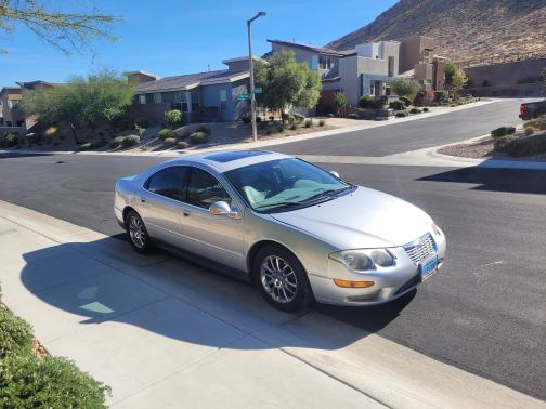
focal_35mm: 26
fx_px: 410
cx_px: 273
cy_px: 204
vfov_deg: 53.1
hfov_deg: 67.3
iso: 40
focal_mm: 5.4
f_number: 1.8
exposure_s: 1/1915
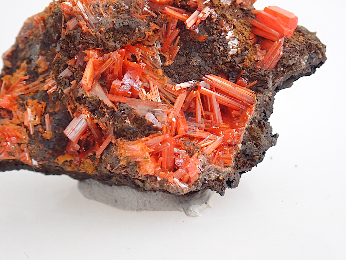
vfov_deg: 14.8
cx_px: 173
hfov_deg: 19.6
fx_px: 1000
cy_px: 130
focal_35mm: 100
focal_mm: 18
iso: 800
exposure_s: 1/30
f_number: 4.9
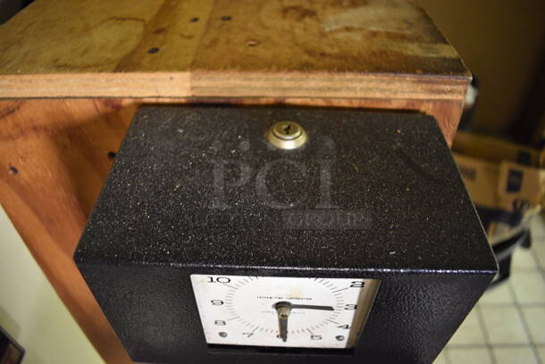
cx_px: 272
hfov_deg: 67.3
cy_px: 182
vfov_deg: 48.0
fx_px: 409
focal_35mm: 27
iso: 3200
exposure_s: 1/10
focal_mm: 18
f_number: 3.5
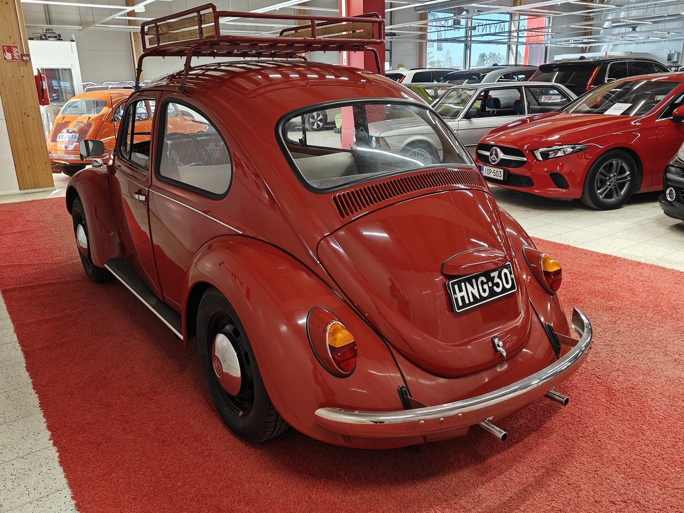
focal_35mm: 28
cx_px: 342
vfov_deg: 49.7
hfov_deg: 63.4
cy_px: 256
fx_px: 553
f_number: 1.8
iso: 50
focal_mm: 5.59
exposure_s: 1/79
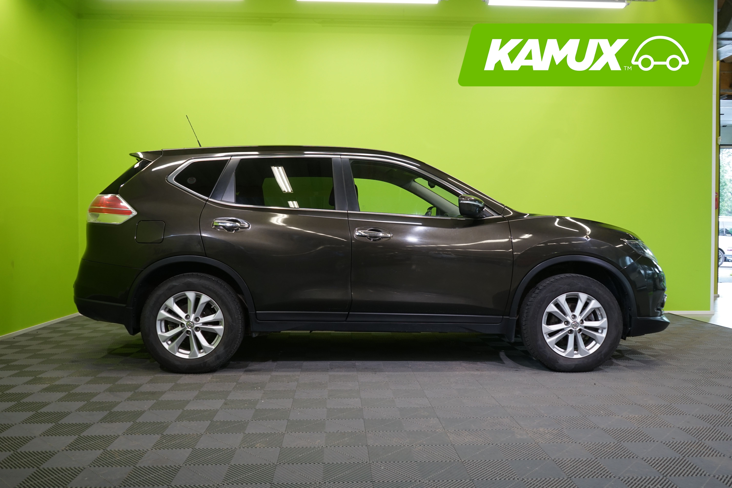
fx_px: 590
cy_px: 244
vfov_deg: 45.0
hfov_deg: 63.7
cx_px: 366
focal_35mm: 29
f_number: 6.3
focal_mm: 29
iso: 640
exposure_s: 1/40
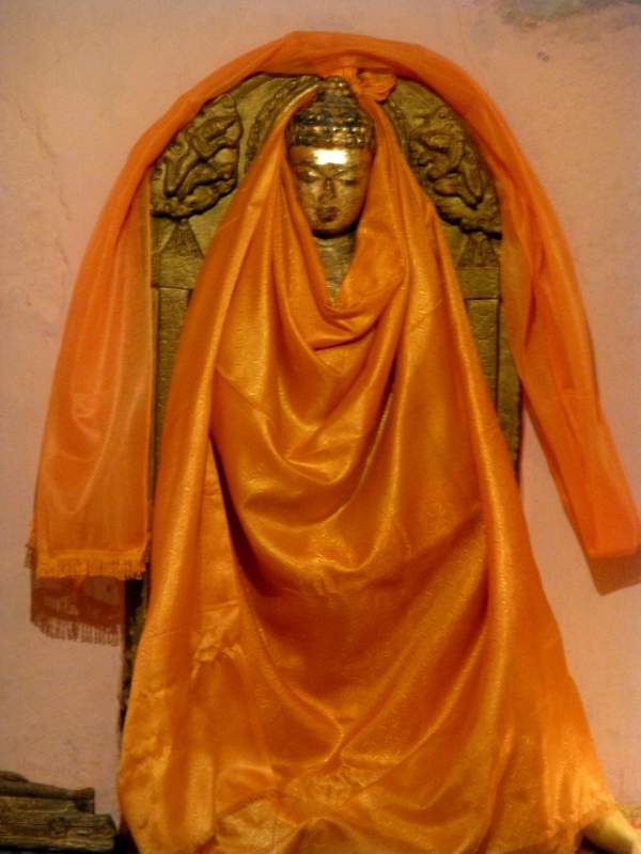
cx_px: 320
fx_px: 5284
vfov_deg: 9.2
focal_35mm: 214
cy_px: 427
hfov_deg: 6.9
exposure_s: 1/4
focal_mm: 38.2
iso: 640
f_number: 5.6
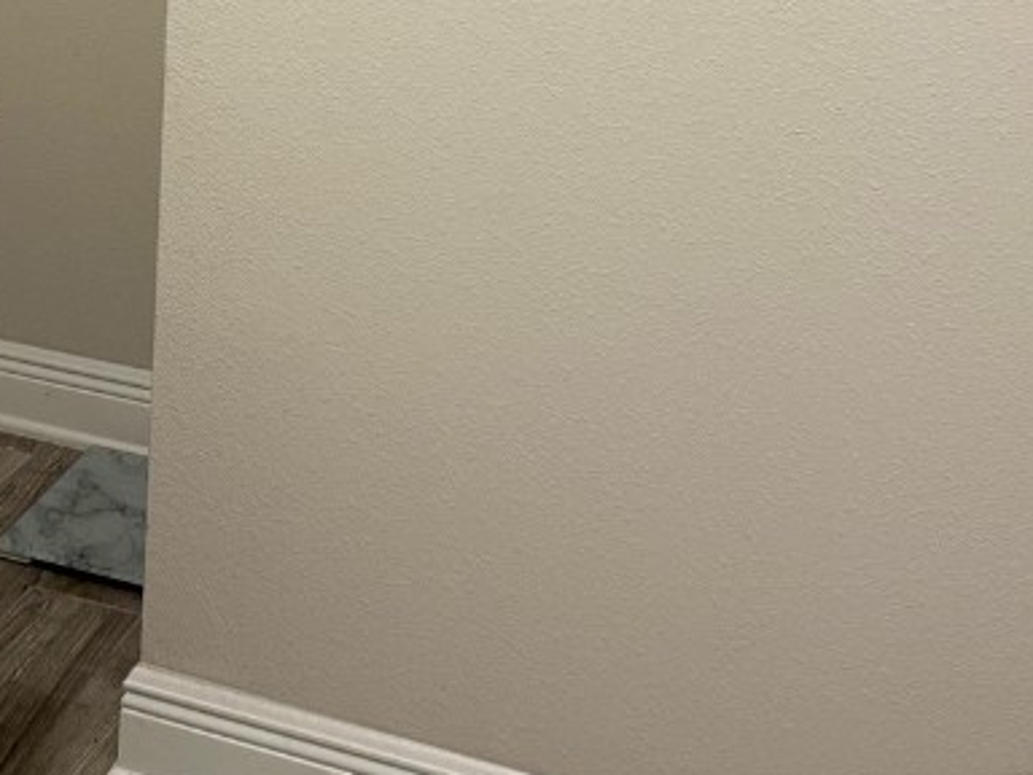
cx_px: 239
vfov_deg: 21.5
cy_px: -116
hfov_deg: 29.7
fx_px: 1910
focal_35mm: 64
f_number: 1.78
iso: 125
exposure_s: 1/60
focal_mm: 6.76
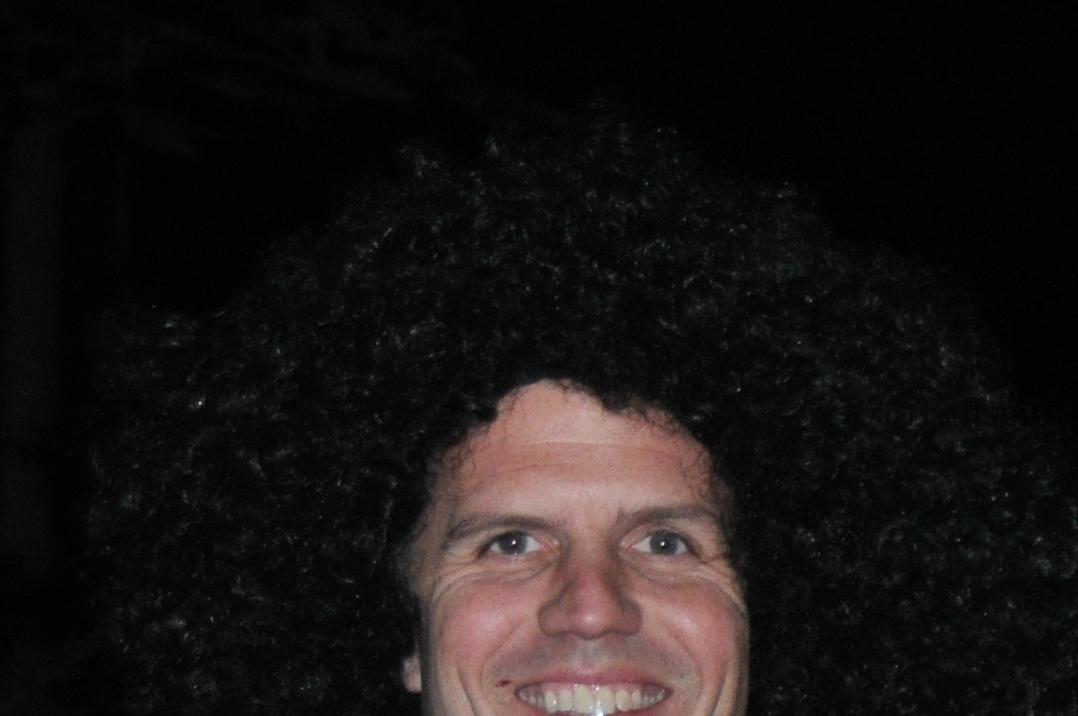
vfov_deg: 4.4
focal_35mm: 311
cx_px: 1657
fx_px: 9298
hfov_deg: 6.5
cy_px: 994
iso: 800
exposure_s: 1/60
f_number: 4.8
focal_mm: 55
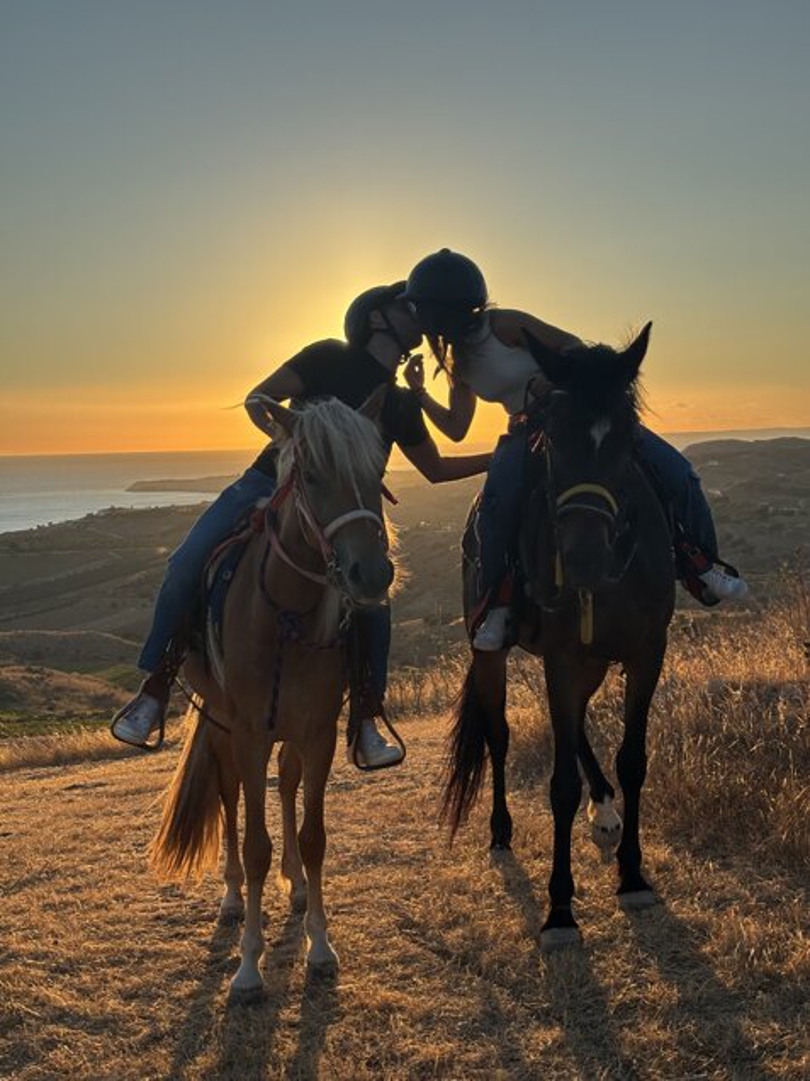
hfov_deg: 28.0
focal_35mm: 52
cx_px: 405
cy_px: 540
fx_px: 1622
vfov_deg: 36.8
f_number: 1.6
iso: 40
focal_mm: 5.96
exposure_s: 1/2342
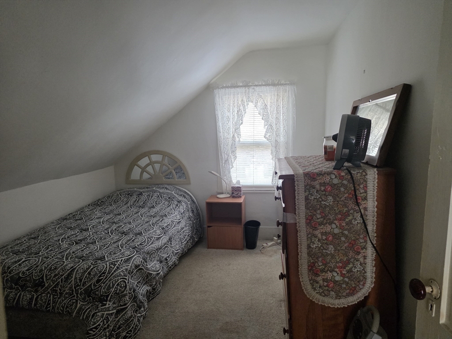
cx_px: 226
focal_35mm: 23
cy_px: 170
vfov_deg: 58.9
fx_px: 300
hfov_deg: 73.9
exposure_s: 1/120
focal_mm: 6.25
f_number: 1.7
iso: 500
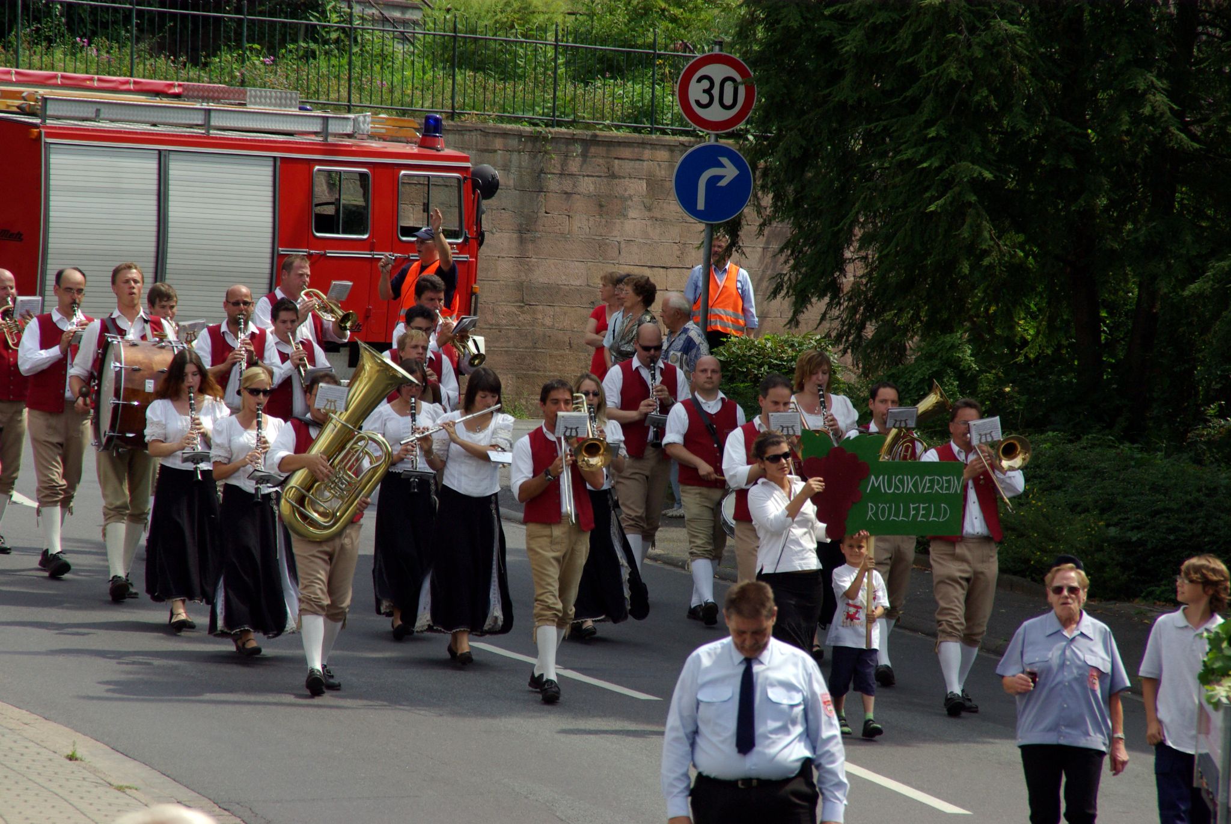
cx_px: 616
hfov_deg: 6.9
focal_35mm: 300
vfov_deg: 4.6
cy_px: 412
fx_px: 10268
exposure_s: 1/750
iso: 400
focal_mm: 200
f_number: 8
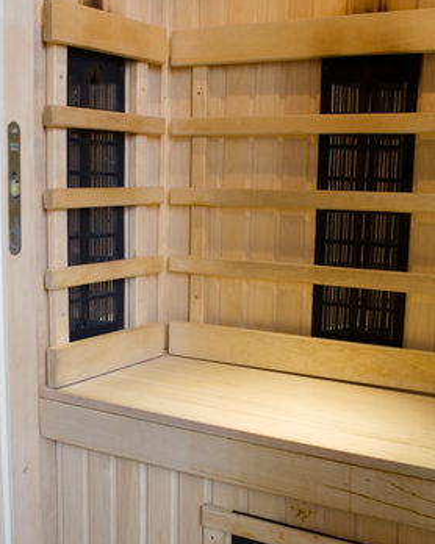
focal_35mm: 48
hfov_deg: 31.4
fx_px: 773
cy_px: 328
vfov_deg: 38.6
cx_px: 218
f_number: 8
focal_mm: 28
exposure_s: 1/1.43
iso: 100
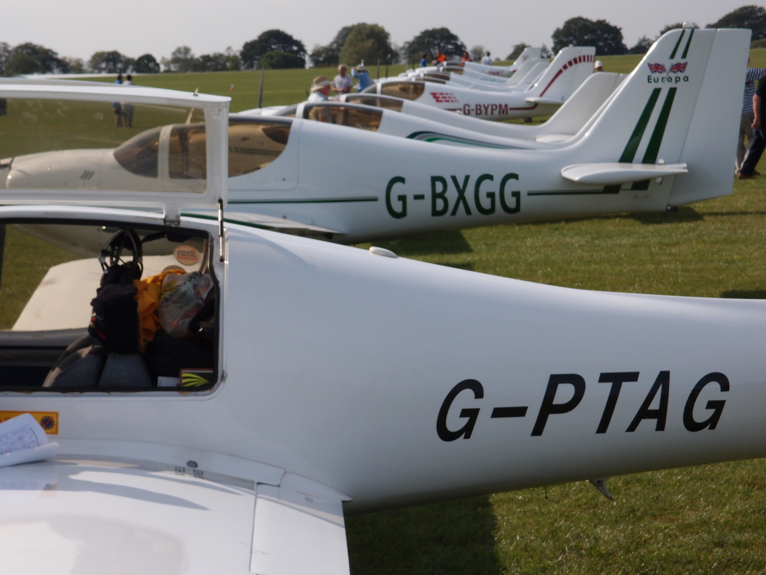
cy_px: 288
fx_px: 2478
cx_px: 383
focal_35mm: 112
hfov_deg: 17.6
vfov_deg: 13.2
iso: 100
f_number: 5.6
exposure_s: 1/1000
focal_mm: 24
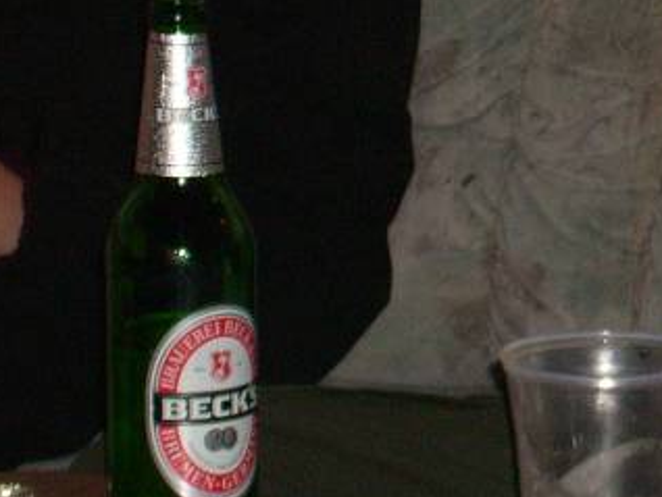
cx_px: 754
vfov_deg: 5.7
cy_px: 8
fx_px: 4957
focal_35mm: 259
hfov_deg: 7.6
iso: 100
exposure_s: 1/60
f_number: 4.9
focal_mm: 17.14
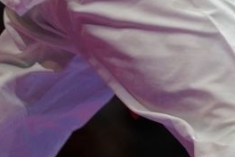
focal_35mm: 1233
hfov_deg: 1.7
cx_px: 454
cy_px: -272
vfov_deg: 1.1
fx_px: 8048
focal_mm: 181
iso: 1250
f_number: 2.8
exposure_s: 1/1000
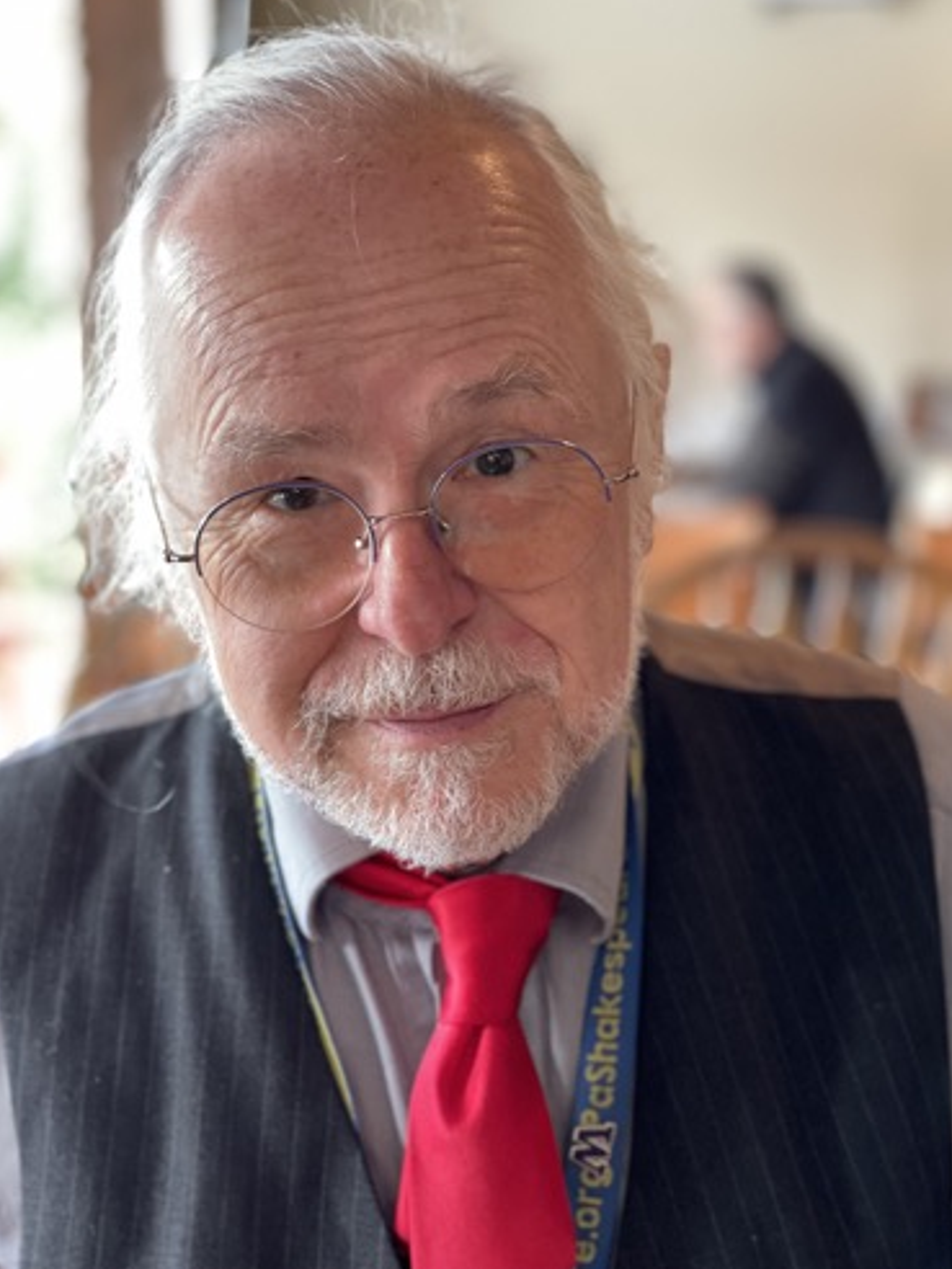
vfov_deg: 29.8
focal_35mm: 65
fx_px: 2383
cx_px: 476
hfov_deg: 22.6
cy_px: 632
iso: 160
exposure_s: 1/40
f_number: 2.2
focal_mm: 7.5
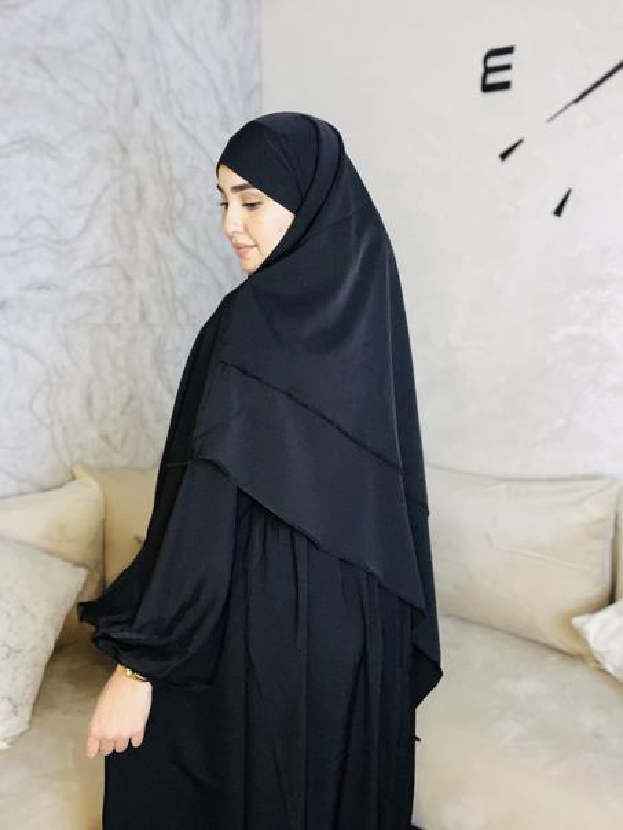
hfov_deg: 46.8
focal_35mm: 30
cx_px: 312
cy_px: 415
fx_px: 720
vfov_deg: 60.0
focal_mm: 2.71
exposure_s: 1/60
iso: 80
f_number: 2.2
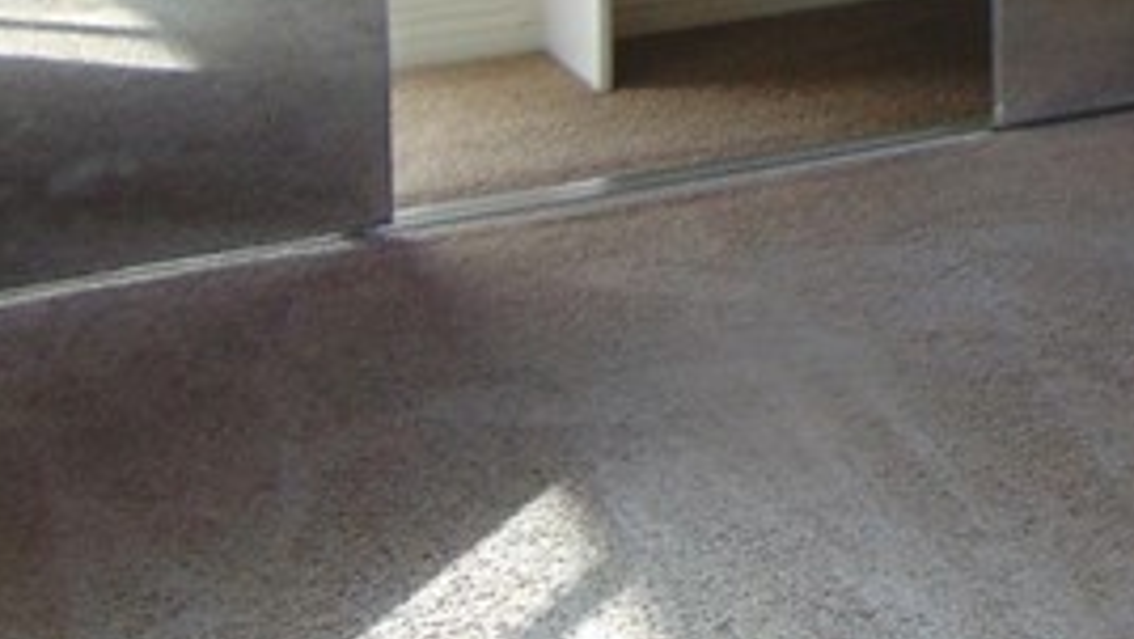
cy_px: -588
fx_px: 3128
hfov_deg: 19.2
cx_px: 1405
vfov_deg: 10.8
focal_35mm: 104
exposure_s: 1/100
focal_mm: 4.5
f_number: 3
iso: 80
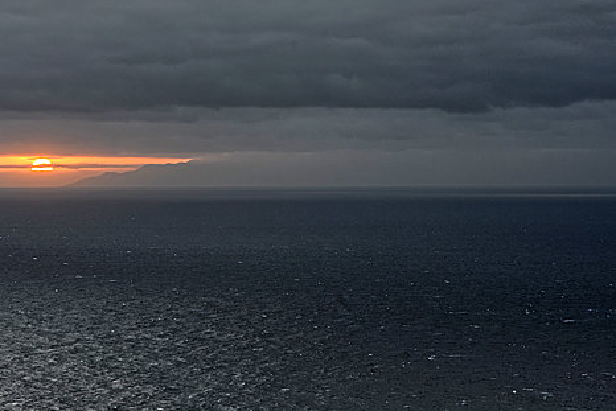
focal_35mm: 124
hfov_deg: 16.5
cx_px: 194
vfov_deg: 11.1
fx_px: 2122
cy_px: 196
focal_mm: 85
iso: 100
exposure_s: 1/10
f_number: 9
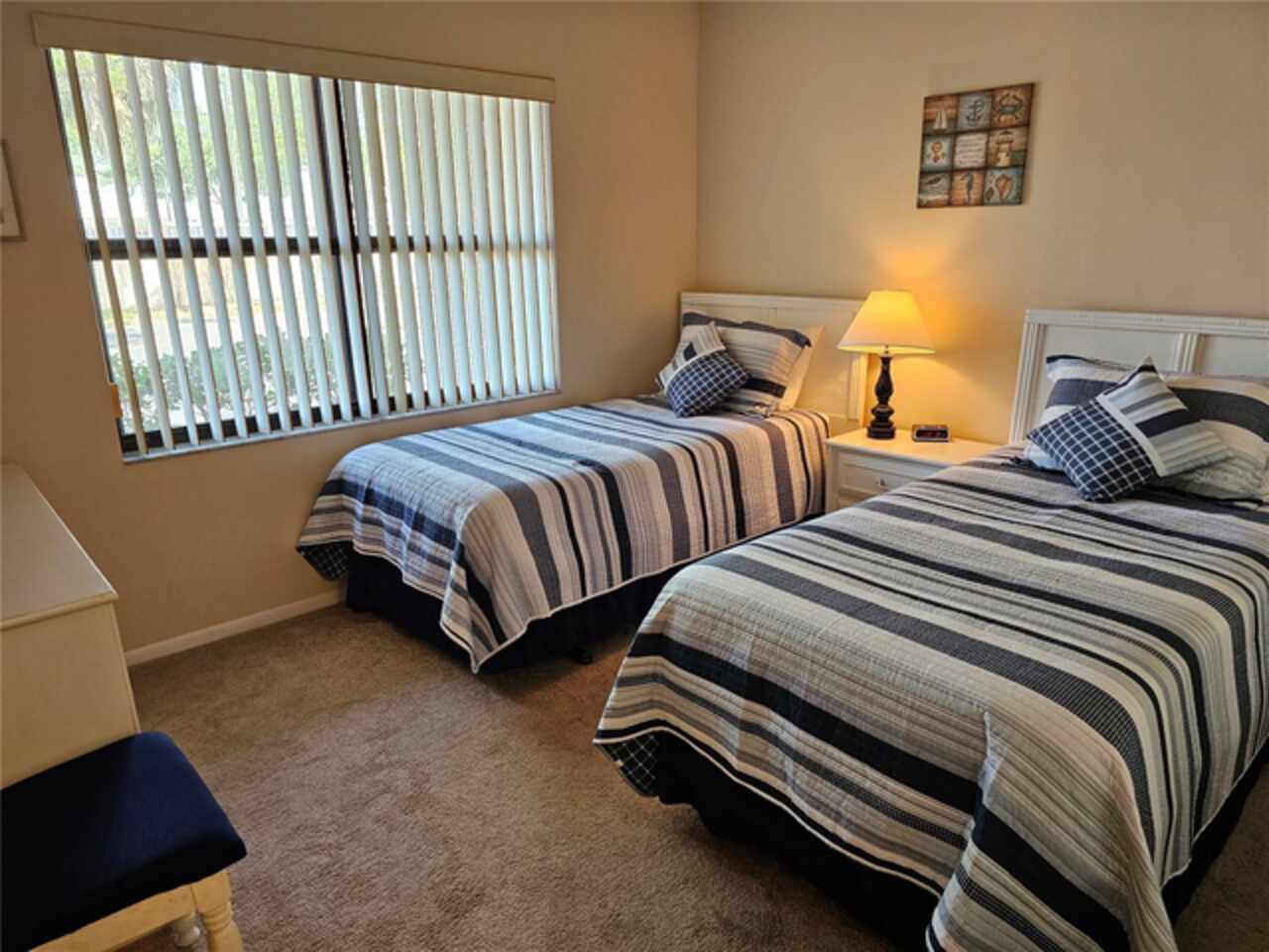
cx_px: 634
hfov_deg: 73.9
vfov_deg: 58.9
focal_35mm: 23
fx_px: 843
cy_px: 476
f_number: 1.7
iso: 200
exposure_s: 1/120
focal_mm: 6.3
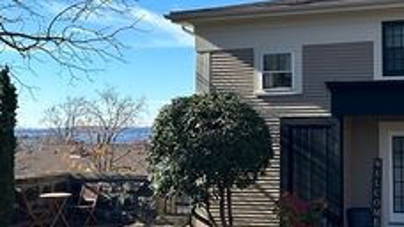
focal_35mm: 62
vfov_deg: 19.3
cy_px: 77
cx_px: 356
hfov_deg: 32.3
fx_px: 664
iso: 50
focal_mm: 5.7
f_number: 1.5
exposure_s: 1/2513
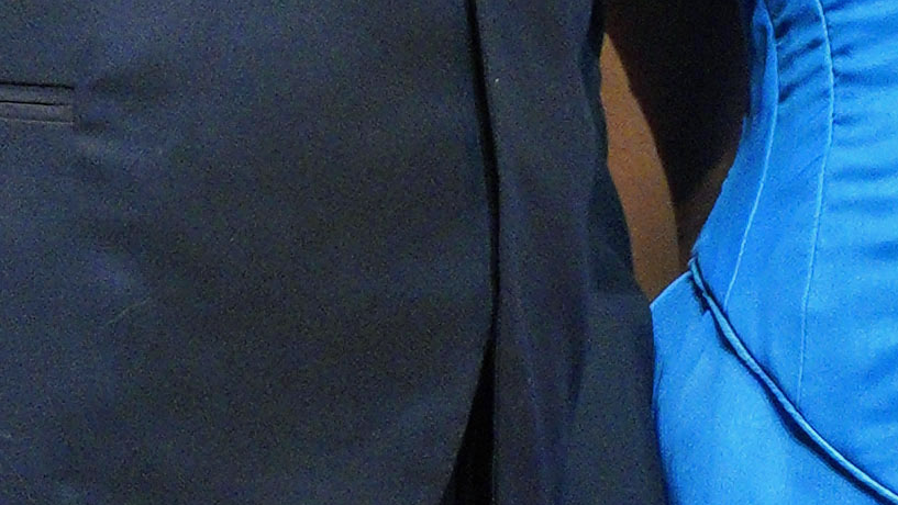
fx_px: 34630
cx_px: 1073
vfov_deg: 0.8
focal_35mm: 1454
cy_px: -45
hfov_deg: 1.5
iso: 4000
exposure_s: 1/400
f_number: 4.5
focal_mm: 189
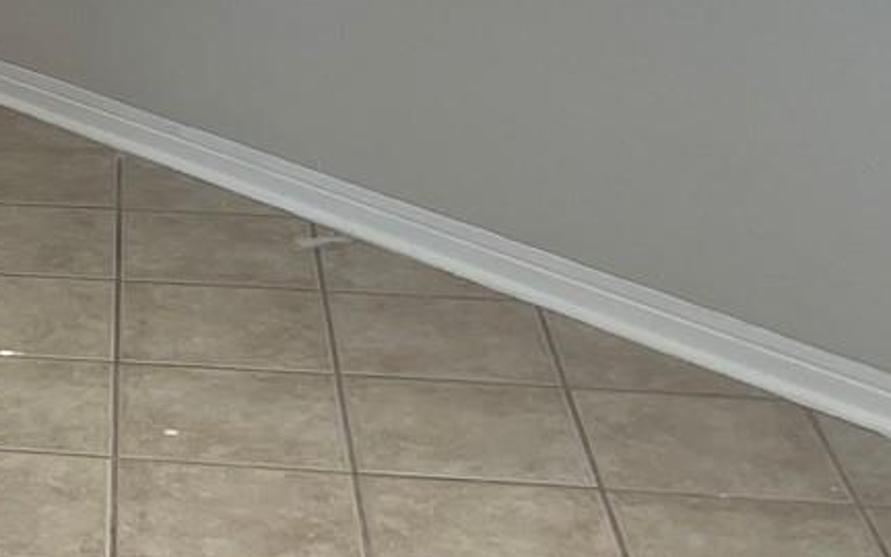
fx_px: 2477
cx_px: -342
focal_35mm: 102
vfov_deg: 12.8
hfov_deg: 18.6
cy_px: 272
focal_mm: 5.1
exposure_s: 1/60
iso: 64
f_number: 1.6
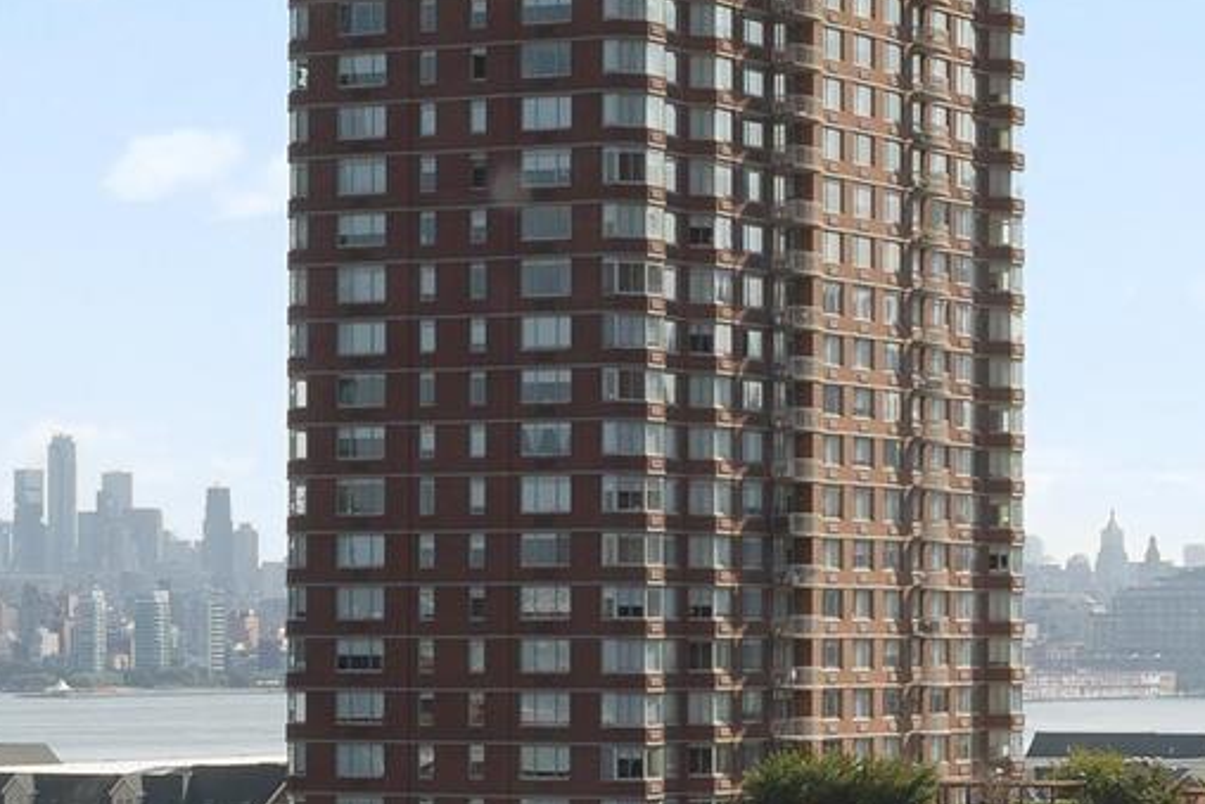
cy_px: 439
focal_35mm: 139
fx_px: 4654
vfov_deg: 9.9
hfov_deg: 14.6
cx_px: 1084
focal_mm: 23
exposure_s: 1/30
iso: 100
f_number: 11
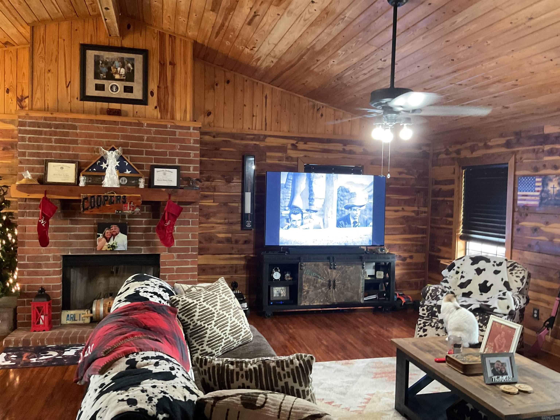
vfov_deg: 48.2
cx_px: 280
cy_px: 210
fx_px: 469
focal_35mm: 29
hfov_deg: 61.7
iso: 320
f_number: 1.8
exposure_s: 1/40
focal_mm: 3
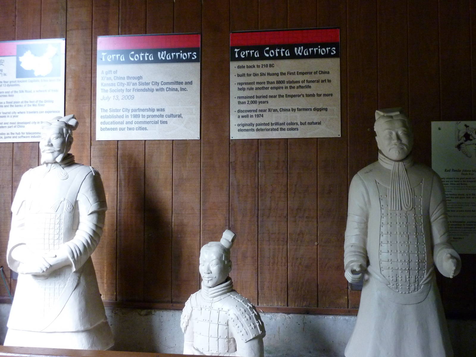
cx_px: 238
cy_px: 178
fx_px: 509
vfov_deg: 38.7
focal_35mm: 37
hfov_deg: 50.1
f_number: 3.6
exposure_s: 1/80
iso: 400
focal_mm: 6.1
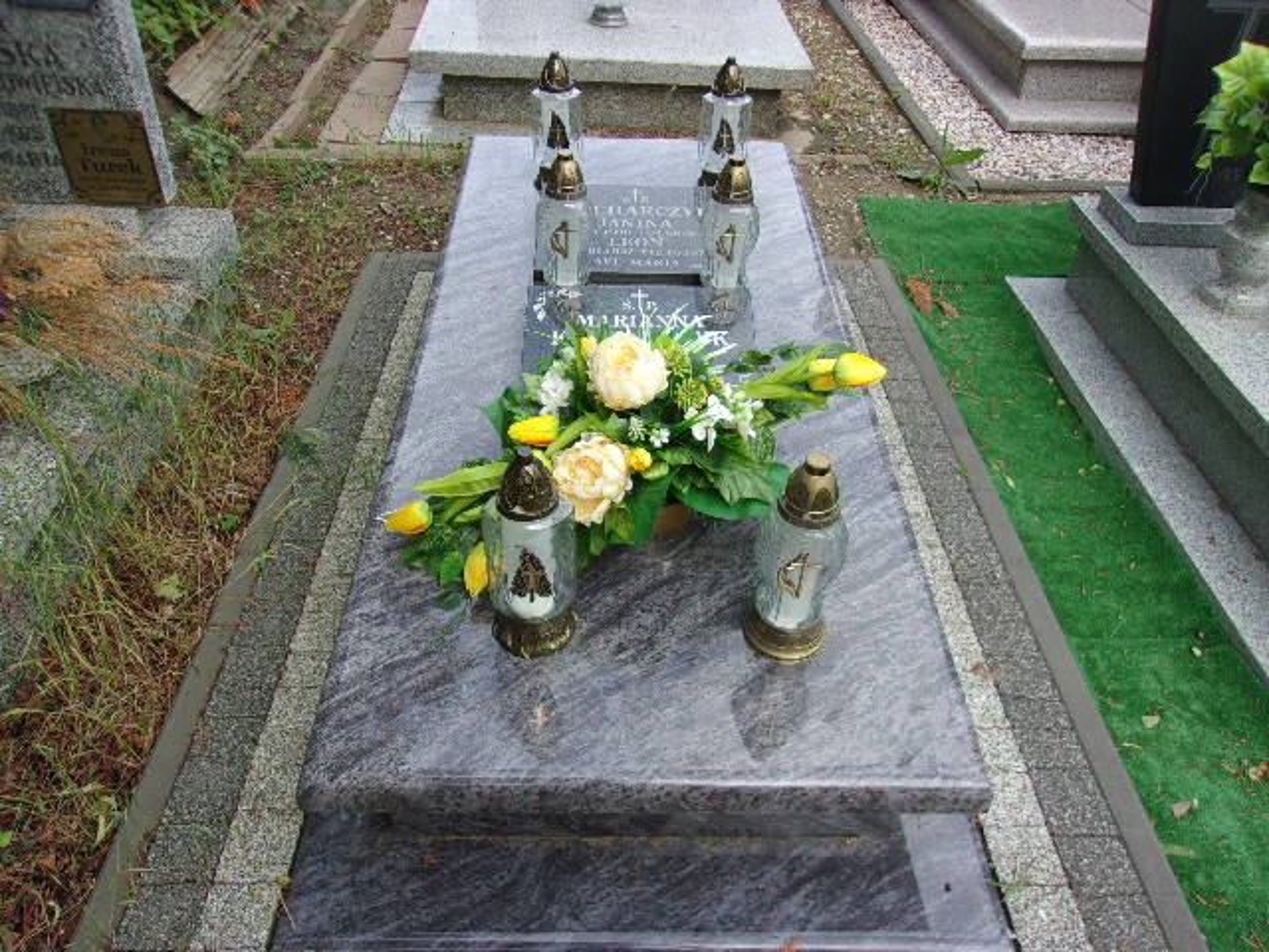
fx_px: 990
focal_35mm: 27
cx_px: 634
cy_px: 476
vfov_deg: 51.4
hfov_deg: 65.3
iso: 80
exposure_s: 1/340
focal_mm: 4.9
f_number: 3
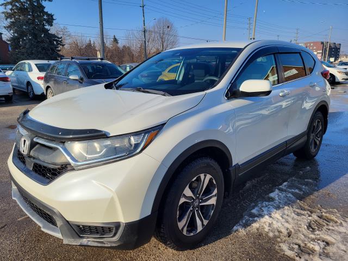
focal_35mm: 26
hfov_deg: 67.3
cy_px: 130
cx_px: 174
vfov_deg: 53.1
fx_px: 261
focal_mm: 5.4
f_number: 1.8
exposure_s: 1/2371
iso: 40
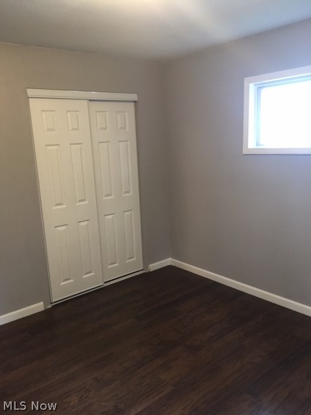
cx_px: 156
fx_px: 347
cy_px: 208
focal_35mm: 29
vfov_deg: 61.7
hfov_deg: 48.2
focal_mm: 4.15
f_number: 2.2
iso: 160
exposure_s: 1/30
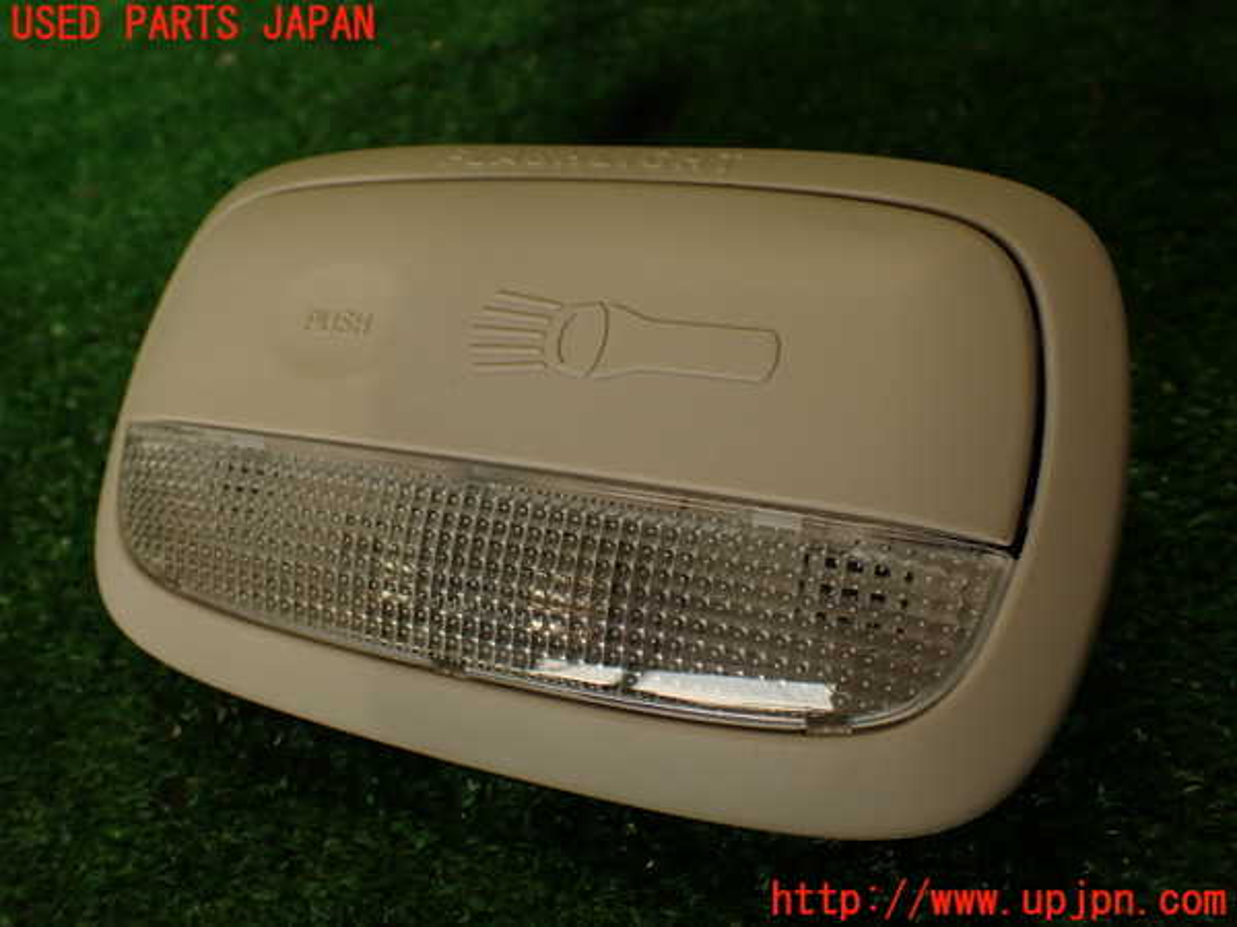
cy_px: 464
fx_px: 1144
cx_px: 618
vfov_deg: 44.2
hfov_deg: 56.8
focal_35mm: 32
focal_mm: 5.79
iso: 100
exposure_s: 1/80
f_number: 2.4
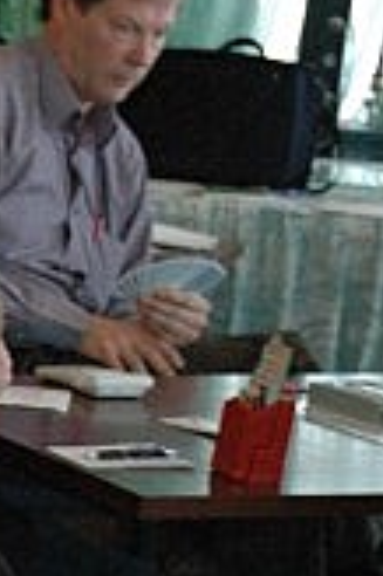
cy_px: 625
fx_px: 2732
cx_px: -285
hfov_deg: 7.8
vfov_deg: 11.9
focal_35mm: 171
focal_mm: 31
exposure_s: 1/60
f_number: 5
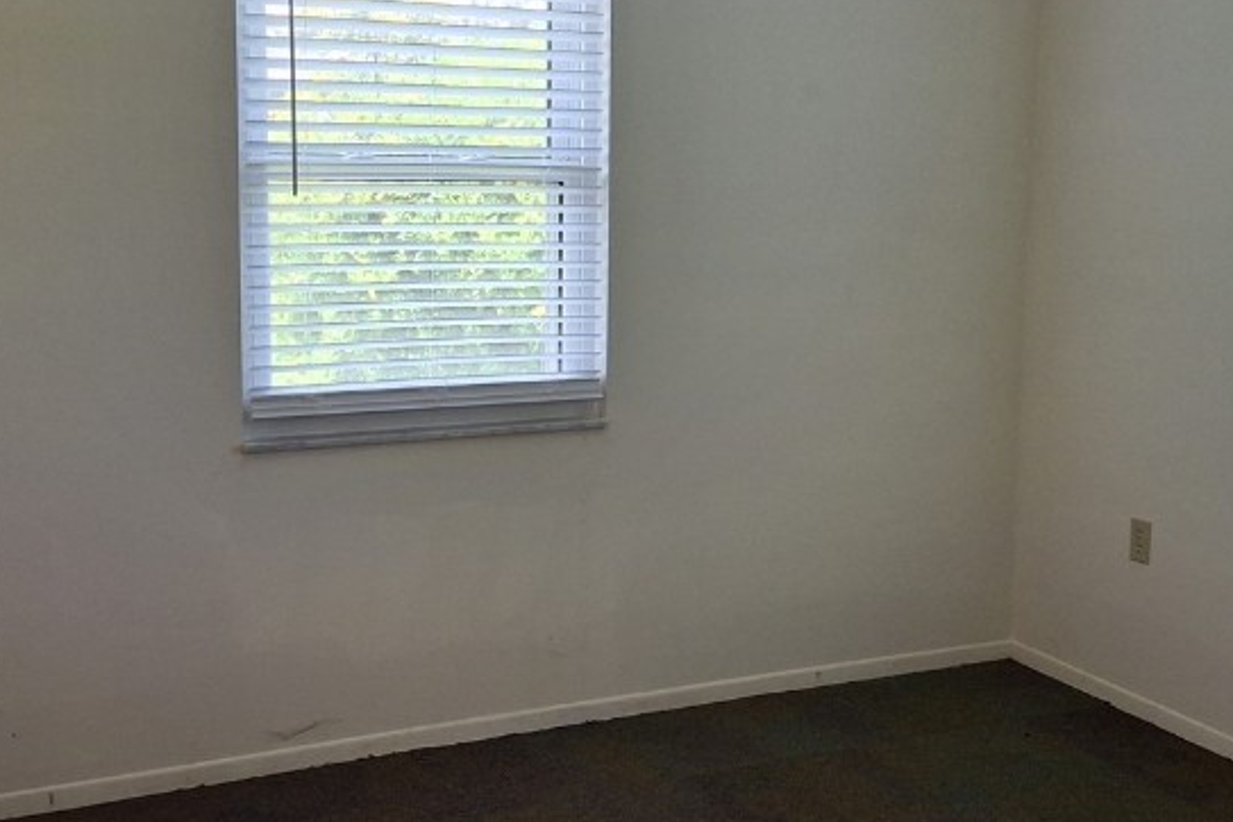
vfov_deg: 27.5
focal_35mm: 49
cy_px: 332
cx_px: 677
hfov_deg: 40.3
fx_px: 1678
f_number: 1.8
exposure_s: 1/100
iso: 100
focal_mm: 4.69
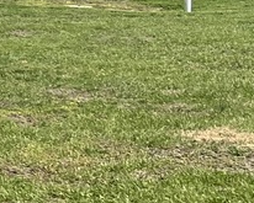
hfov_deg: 9.4
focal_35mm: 177
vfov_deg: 8.7
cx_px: -407
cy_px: -14
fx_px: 1331
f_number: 1.5
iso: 50
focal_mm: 5.7
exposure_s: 1/5076
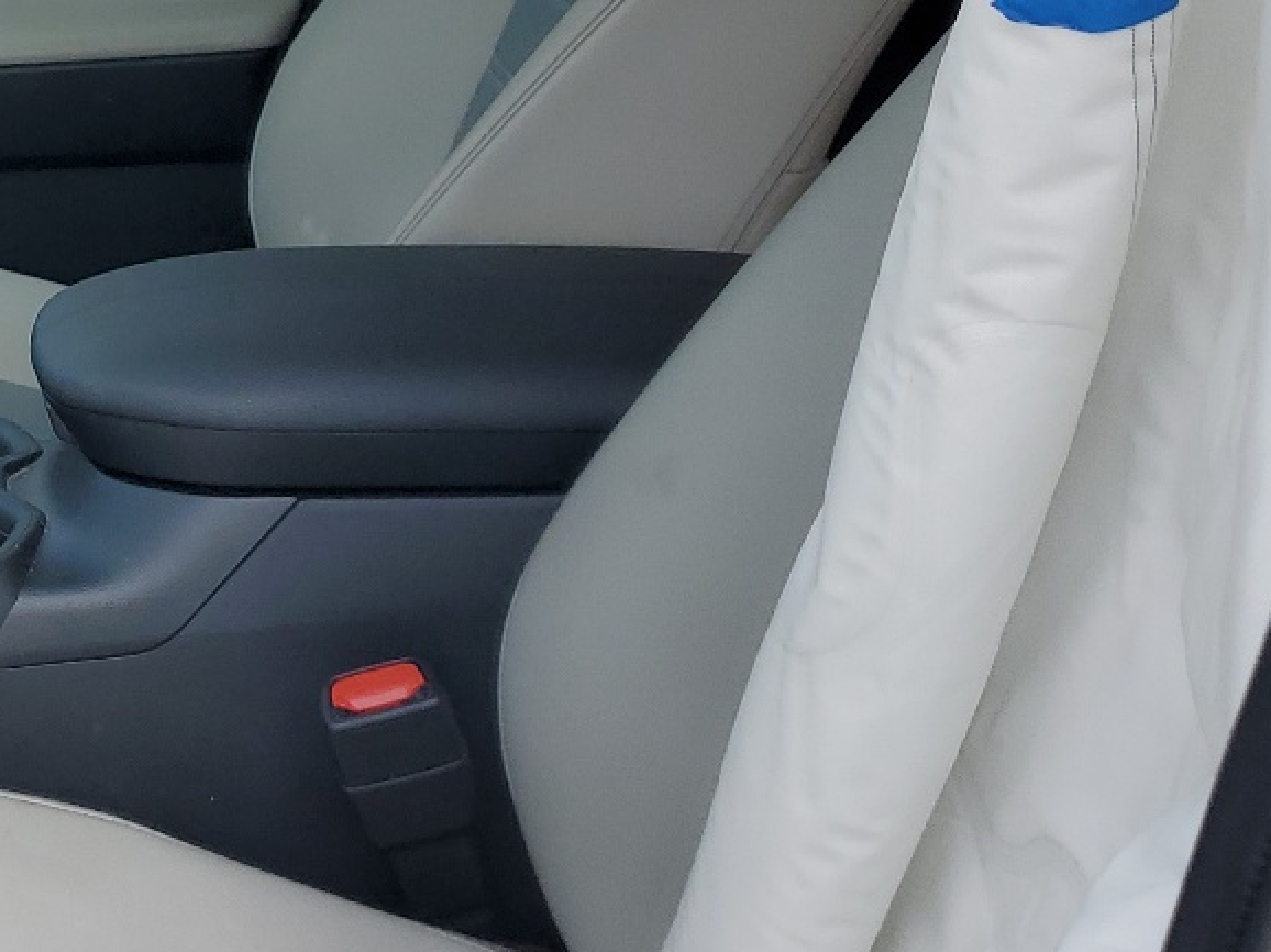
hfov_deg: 24.0
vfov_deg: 20.4
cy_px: 347
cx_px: -341
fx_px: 2643
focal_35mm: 72
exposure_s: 1/769
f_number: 1.5
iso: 50
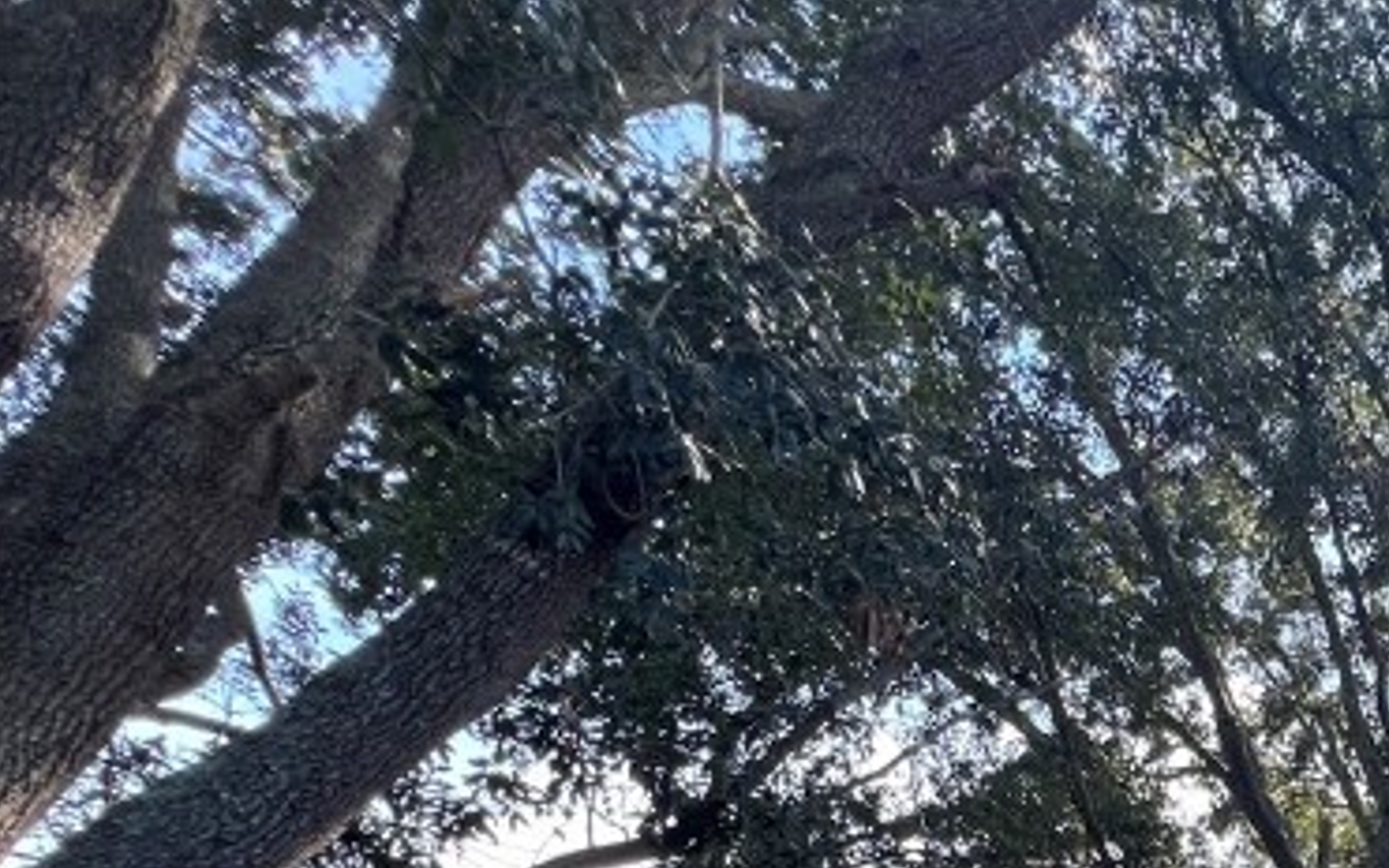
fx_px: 1439
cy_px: 1354
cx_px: 1659
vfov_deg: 24.6
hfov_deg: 38.4
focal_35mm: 38
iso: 32
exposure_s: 1/146
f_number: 1.8
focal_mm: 1.57
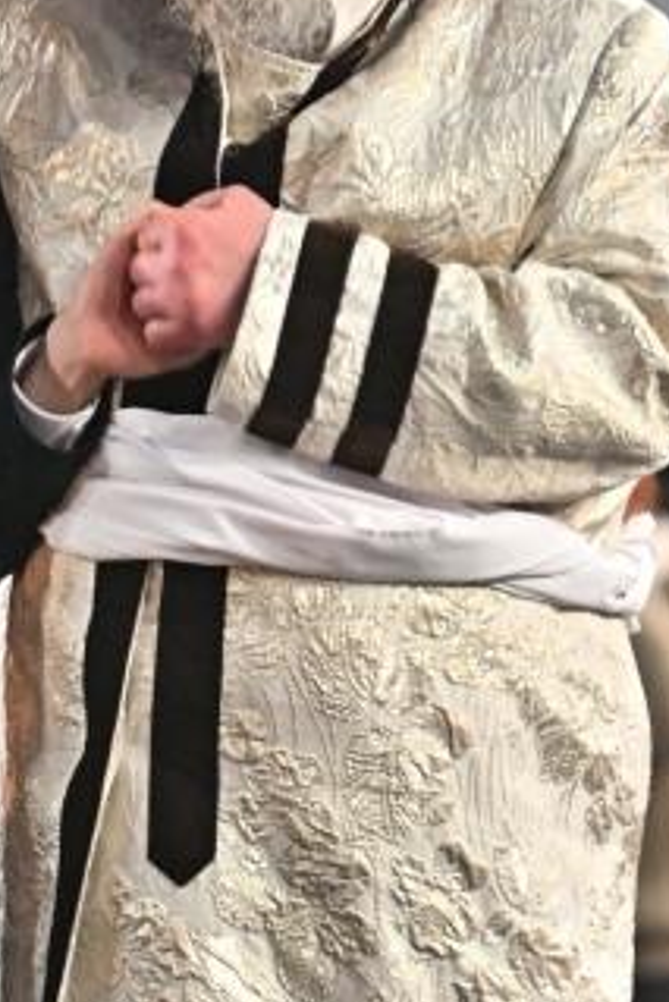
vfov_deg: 2.3
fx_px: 24724
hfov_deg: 1.6
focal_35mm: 888
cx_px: 55
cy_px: 675
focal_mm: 185
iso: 500
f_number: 2.8
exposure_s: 1/125
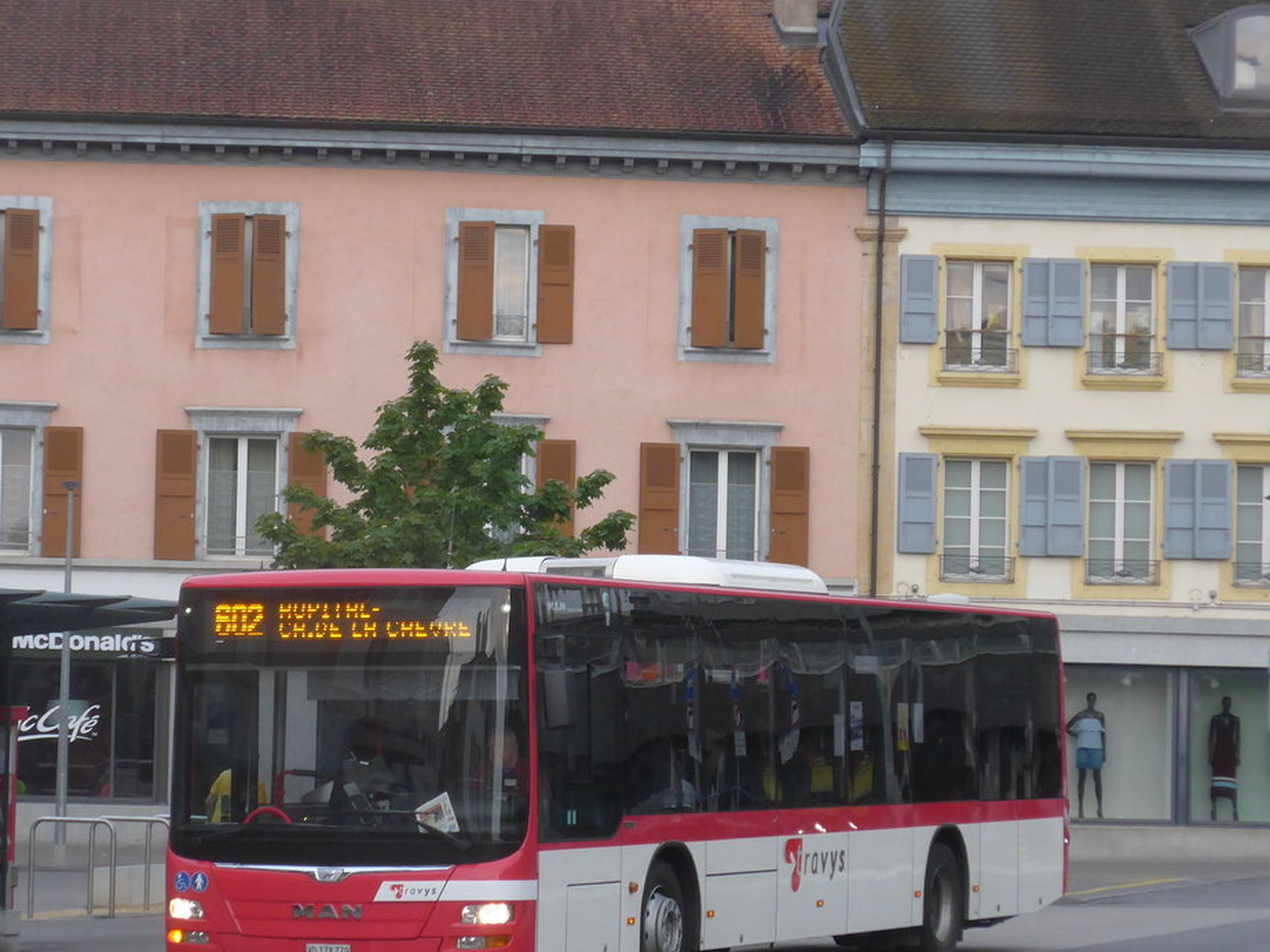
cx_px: 517
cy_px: 519
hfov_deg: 13.8
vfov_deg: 10.4
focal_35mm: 143
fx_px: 5246
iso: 500
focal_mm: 21.6
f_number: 4.9
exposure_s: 1/320
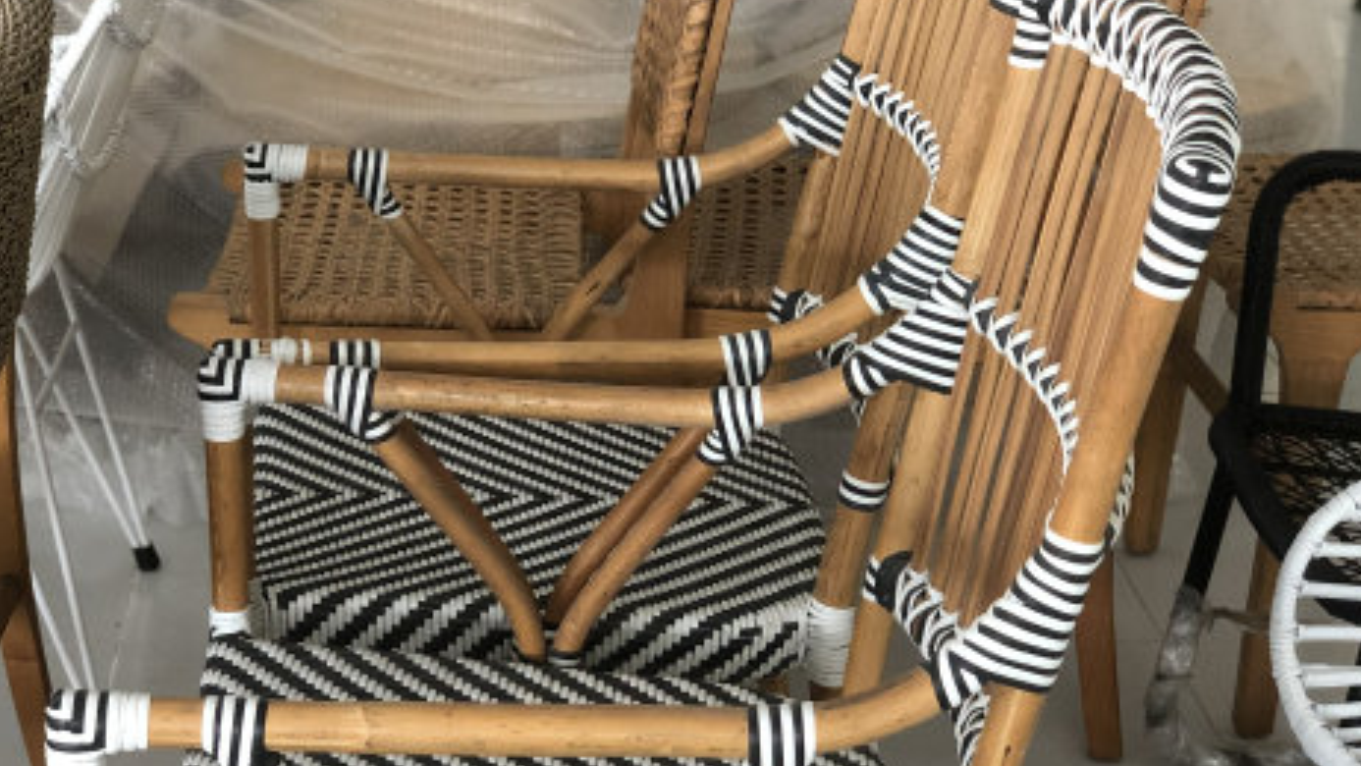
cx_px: 583
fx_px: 2707
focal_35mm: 75
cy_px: 443
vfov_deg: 16.1
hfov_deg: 28.2
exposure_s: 1/24
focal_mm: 6
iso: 160
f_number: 2.4
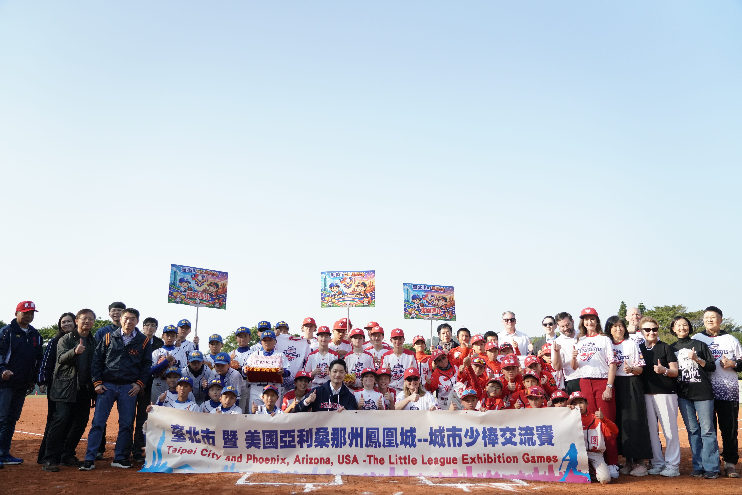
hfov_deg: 63.6
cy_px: 248
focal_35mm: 29
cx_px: 371
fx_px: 598
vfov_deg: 45.0
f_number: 4
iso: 2000
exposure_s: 1/8000
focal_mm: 29
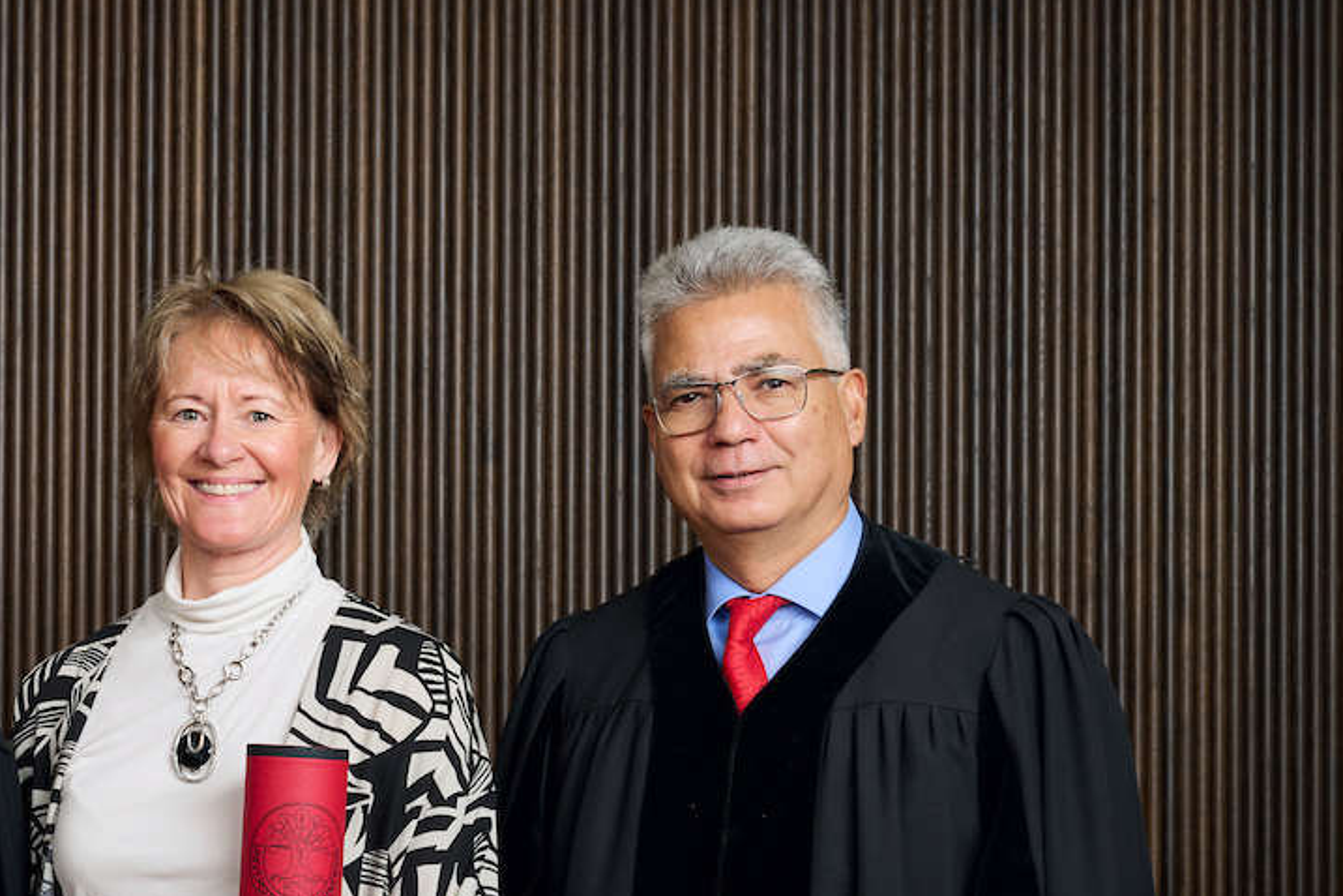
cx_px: 253
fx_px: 3432
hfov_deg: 21.8
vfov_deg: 14.8
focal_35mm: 92
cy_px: 712
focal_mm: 55
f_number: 8
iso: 100
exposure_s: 1/200
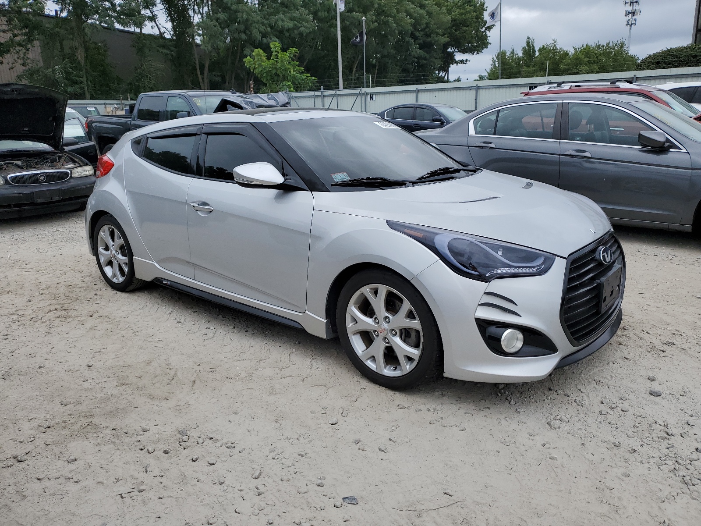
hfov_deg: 67.3
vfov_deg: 53.1
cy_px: 263
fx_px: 527
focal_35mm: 26
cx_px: 350
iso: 50
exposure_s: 1/2000
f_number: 1.5
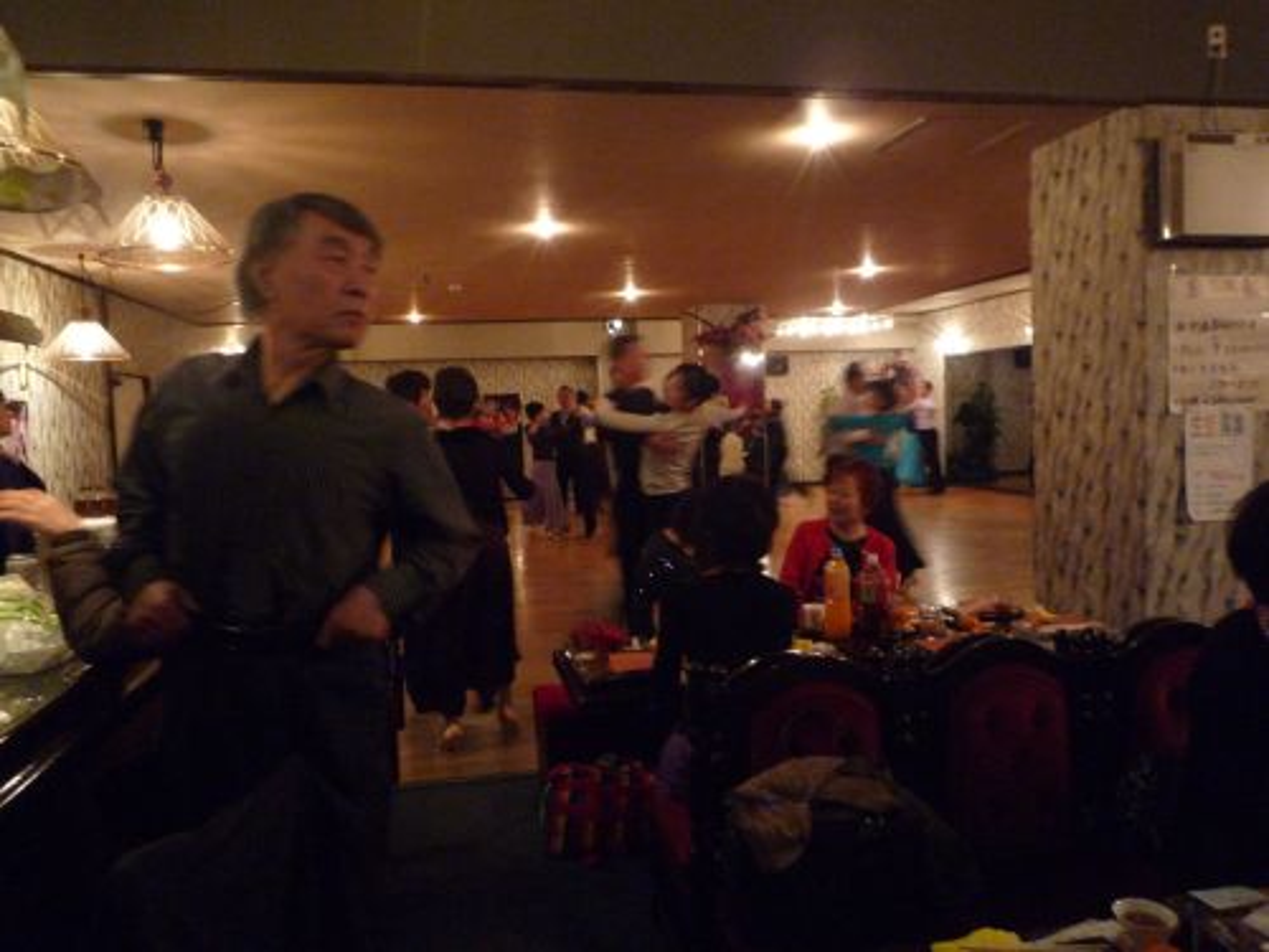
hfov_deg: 69.4
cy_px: 476
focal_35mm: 25
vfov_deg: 54.9
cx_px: 634
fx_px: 916
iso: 400
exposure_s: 1/8
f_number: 2.8
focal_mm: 4.4
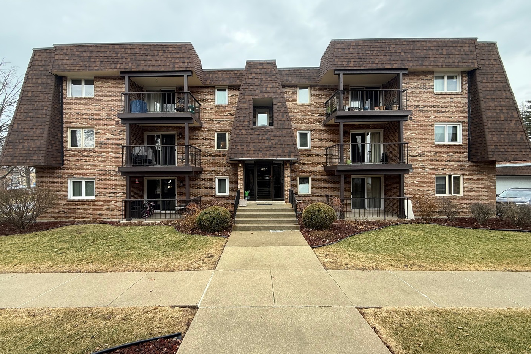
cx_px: 259
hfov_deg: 100.4
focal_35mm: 15
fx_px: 221
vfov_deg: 77.3
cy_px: 176
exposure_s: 1/201
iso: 50
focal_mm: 2.22
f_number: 2.2
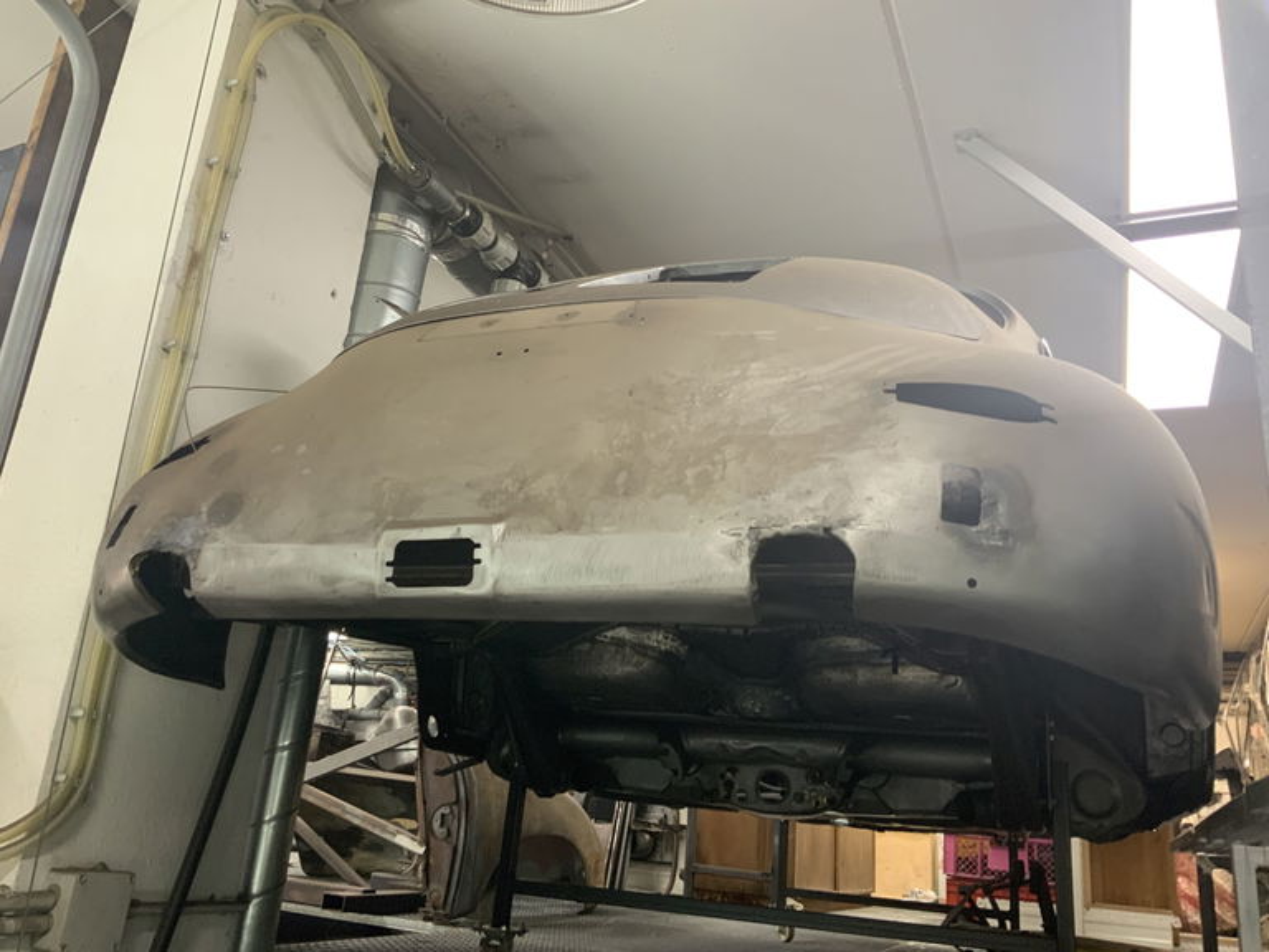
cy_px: 476
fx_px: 1063
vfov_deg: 48.2
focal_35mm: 29
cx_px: 634
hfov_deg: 61.7
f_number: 1.8
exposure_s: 1/50
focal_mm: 3
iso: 80
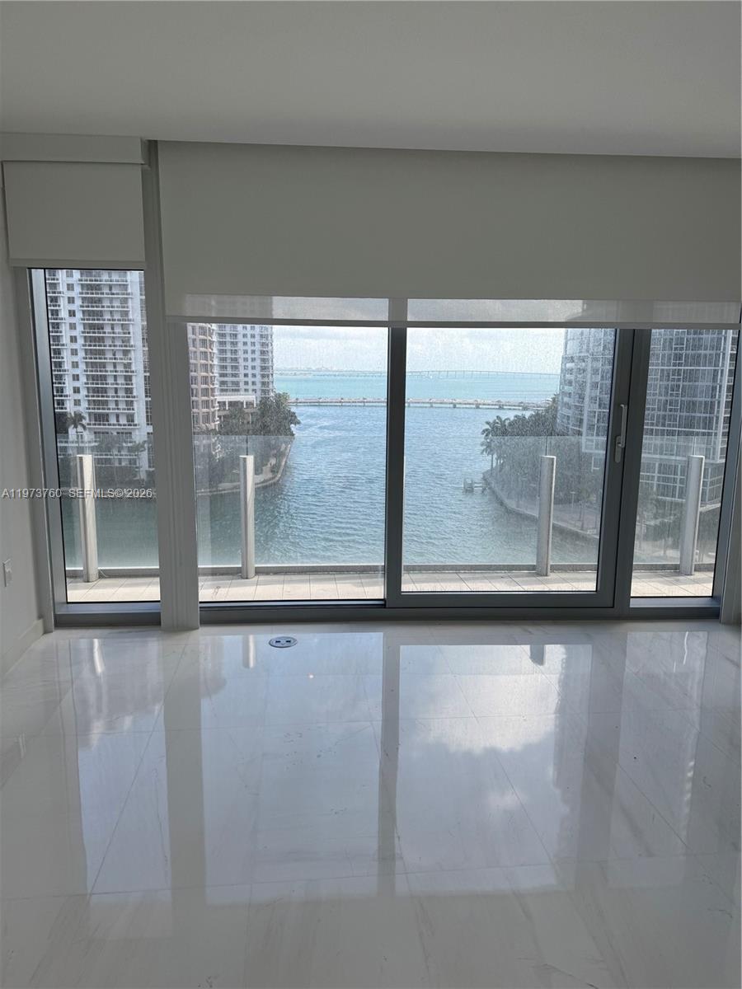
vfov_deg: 71.6
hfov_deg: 56.8
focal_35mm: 24
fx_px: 686
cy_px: 494
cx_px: 371
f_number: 1.78
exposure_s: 1/756
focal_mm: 6.76
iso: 80
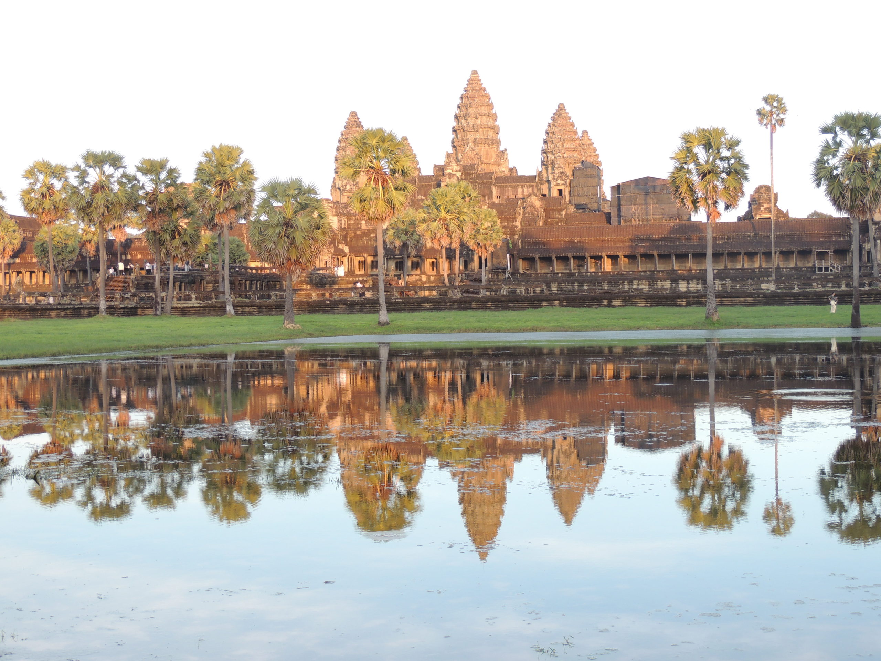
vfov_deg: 29.1
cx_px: 440
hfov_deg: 38.2
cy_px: 330
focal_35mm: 50
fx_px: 1273
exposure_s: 1/50
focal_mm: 8.9
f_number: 3.6
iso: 100
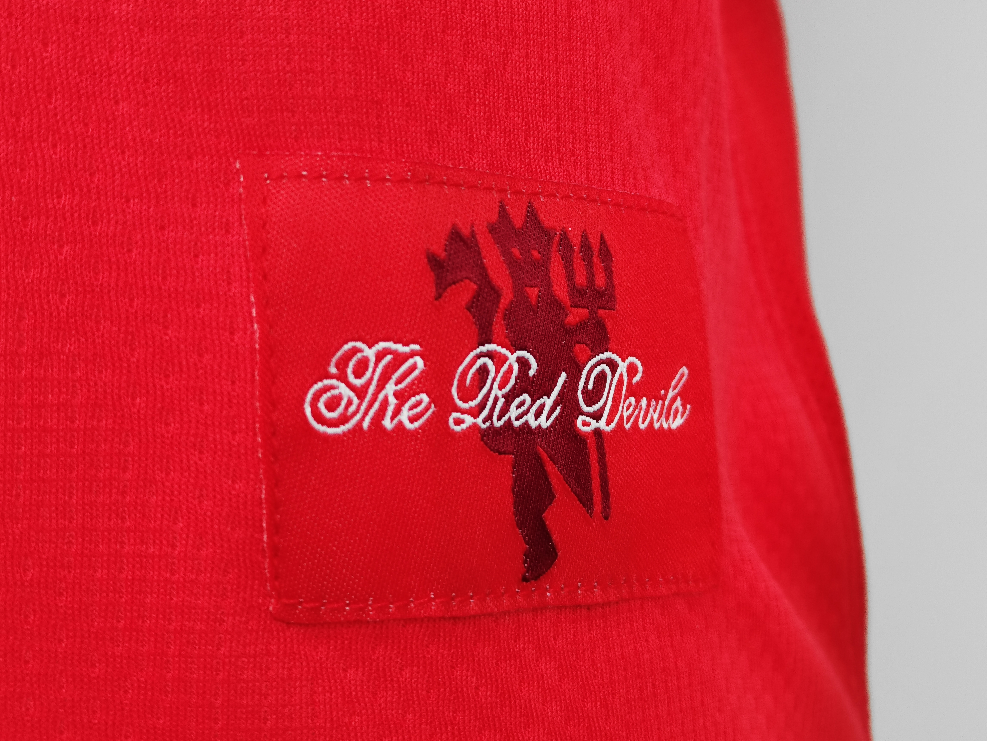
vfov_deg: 26.1
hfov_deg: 34.3
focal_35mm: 56
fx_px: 1597
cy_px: 370
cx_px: 494
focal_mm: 5.58
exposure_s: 1/100
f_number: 1.8
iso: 100
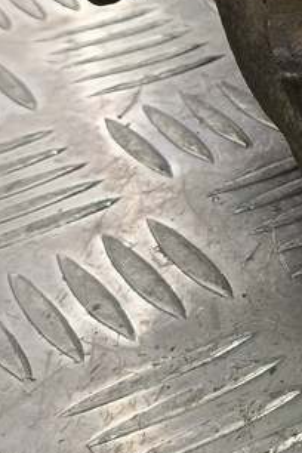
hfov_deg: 13.9
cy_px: -22
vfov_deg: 24.0
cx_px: 635
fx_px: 1007
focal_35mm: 80
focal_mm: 4.11
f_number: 1.6
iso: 120
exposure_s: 1/50
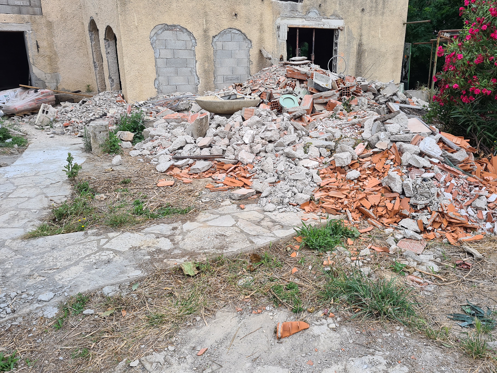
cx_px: 272
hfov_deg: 61.5
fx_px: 416
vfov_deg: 48.2
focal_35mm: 29
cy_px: 201
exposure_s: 1/1084
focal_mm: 5.4
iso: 50
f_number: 1.8
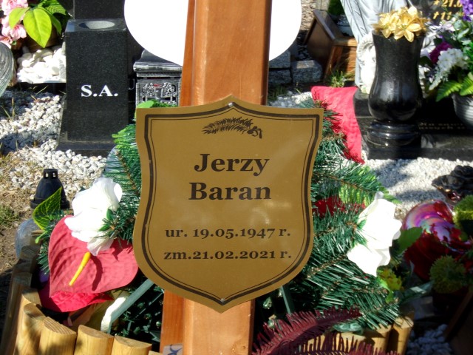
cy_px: 178
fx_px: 1476
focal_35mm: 108
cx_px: 236
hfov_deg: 18.2
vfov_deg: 13.7
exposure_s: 1/180
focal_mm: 19.6
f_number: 6.6
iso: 80
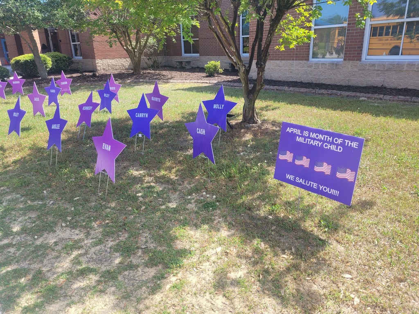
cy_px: 157
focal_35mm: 26
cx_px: 210
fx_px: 315
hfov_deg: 67.3
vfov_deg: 53.1
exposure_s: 1/641
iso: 40
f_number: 1.8
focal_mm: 5.4
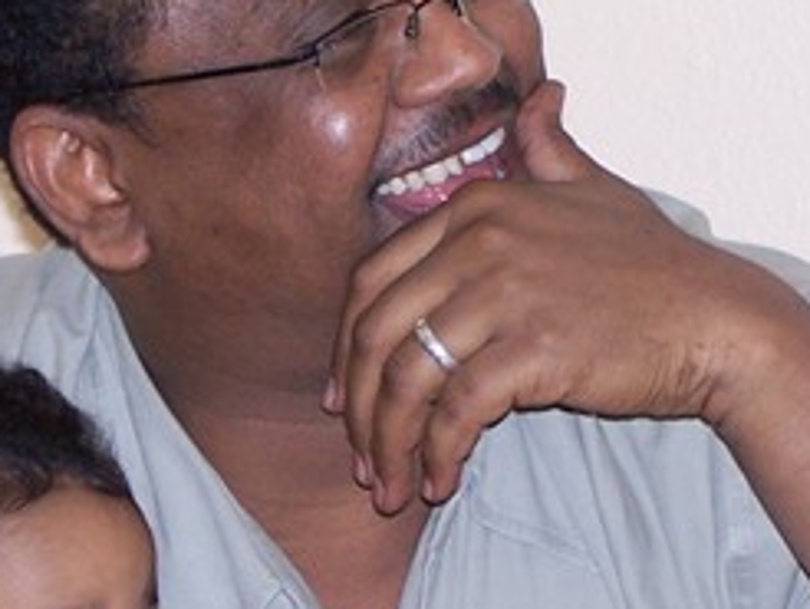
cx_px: 206
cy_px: 326
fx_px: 6933
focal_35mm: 296
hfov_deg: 6.7
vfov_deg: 5.0
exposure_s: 1/125
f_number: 4
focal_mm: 17.5
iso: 140
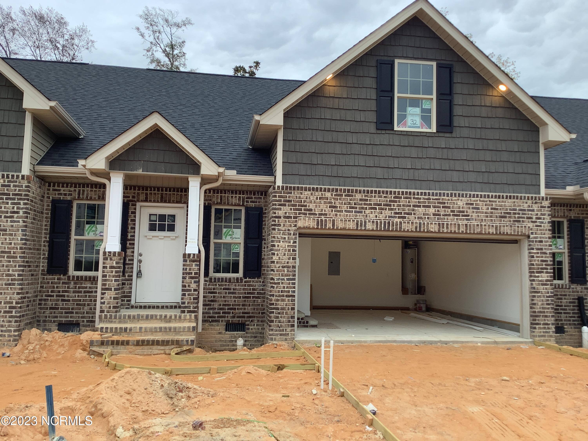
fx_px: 527
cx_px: 294
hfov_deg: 58.4
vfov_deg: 45.4
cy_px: 220
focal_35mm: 31
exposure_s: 1/120
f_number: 2.4
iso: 40
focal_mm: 3.3
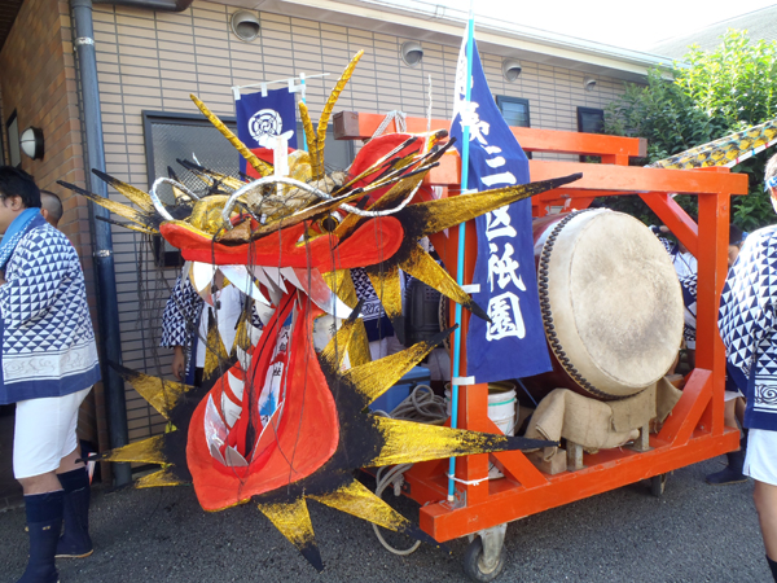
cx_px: 388
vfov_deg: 49.7
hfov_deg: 63.4
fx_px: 628
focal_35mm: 28
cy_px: 292
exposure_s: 1/60
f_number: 3.9
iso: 80
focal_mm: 5
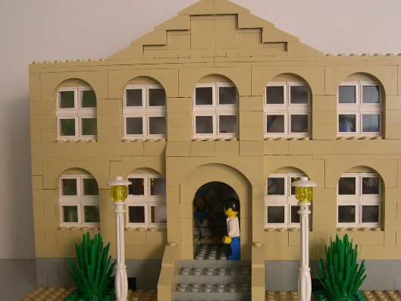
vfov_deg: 31.5
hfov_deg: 41.2
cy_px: 161
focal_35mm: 46
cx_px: 212
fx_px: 533
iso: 100
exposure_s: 1/6.4
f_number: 2.8
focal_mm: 8
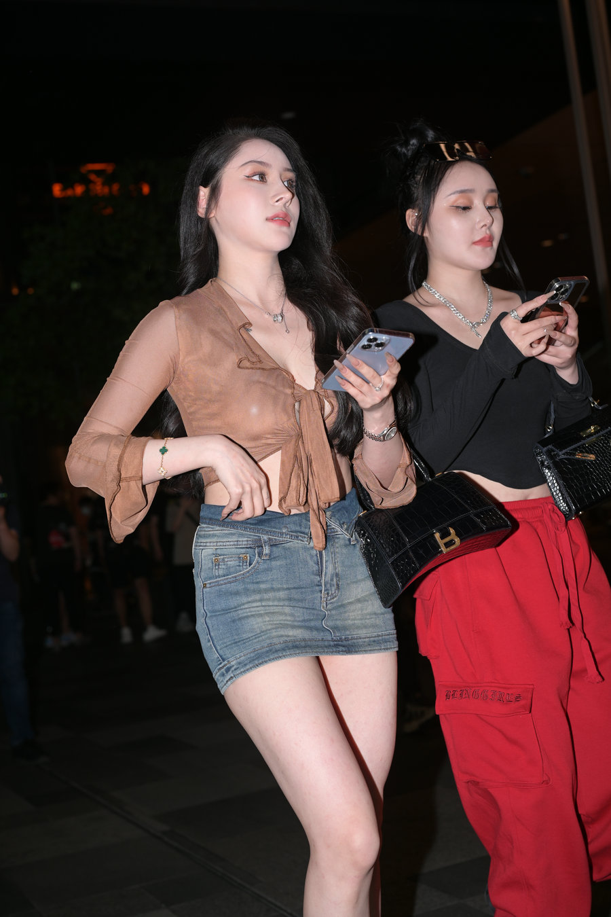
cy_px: 458
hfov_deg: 27.0
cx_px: 306
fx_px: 1273
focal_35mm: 50
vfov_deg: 39.6
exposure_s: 1/200
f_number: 4.5
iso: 160
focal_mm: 50
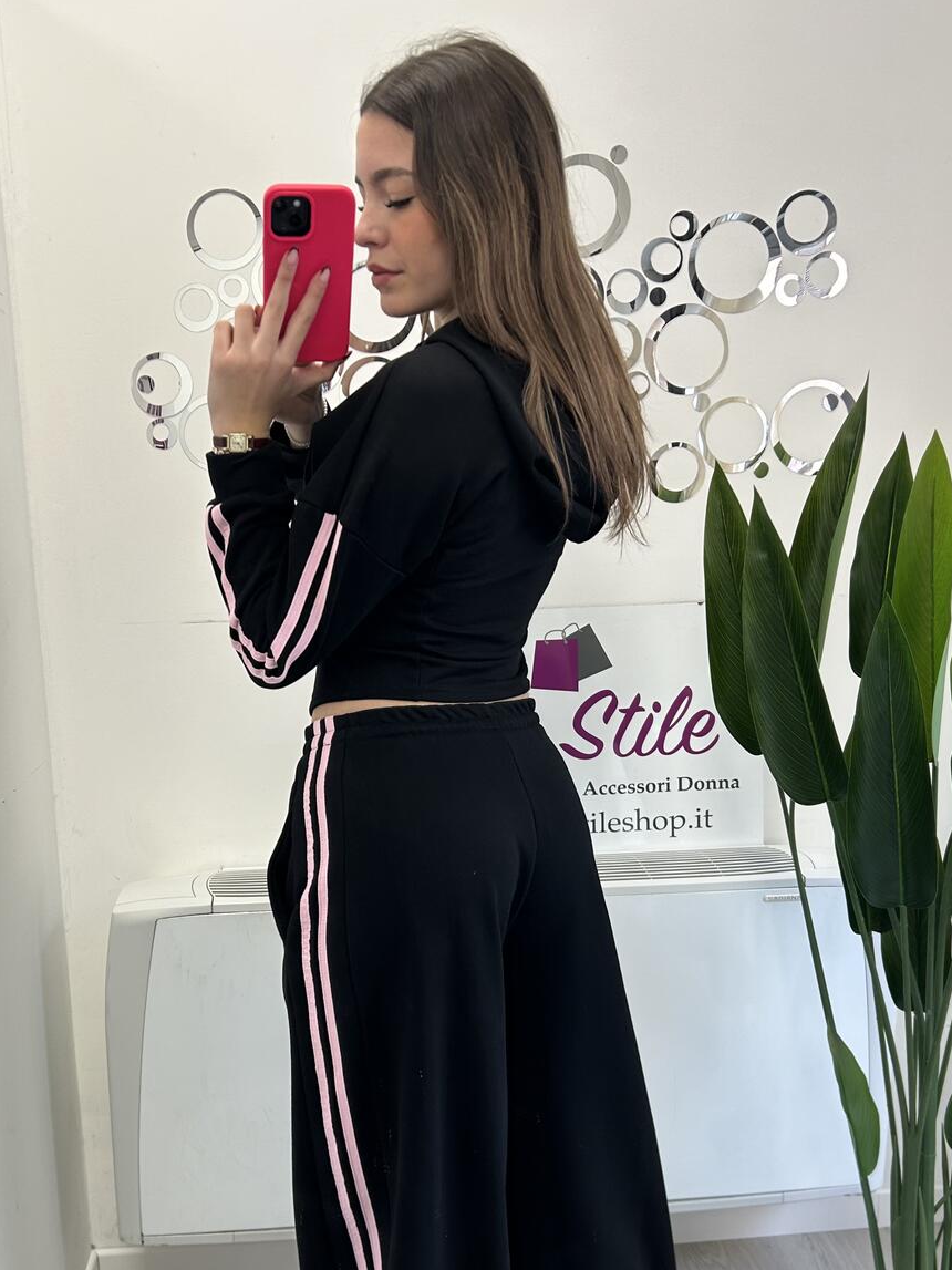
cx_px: 388
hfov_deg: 41.6
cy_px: 773
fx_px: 1247
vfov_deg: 53.5
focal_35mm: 34
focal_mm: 5.7
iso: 64
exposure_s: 1/100
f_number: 1.5
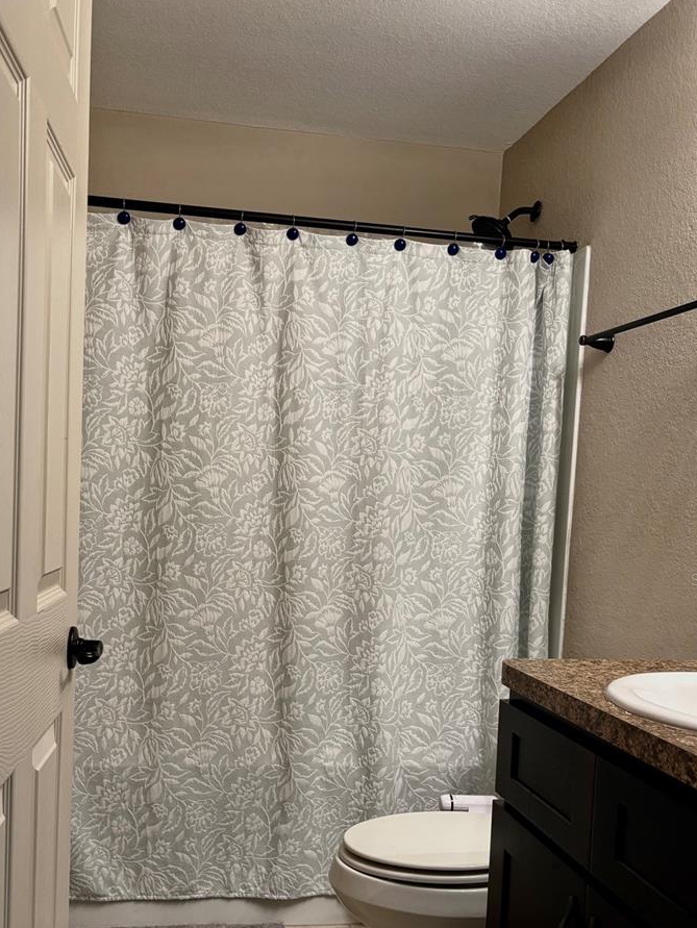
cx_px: 296
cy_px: 579
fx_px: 939
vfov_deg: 52.1
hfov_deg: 40.6
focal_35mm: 35
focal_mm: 5.96
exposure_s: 1/60
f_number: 1.6
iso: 100
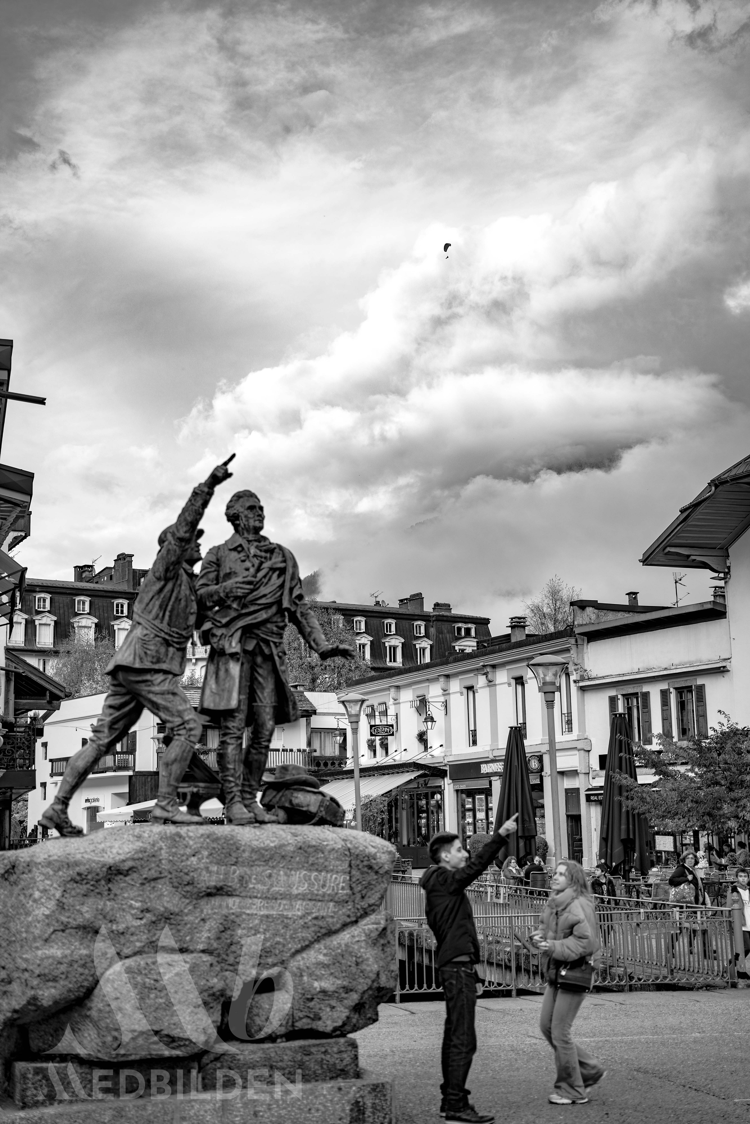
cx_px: 375
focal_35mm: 50
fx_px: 1550
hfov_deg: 27.2
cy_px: 562
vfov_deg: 39.9
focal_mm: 49.6
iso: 80
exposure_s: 1/160
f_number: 2.8
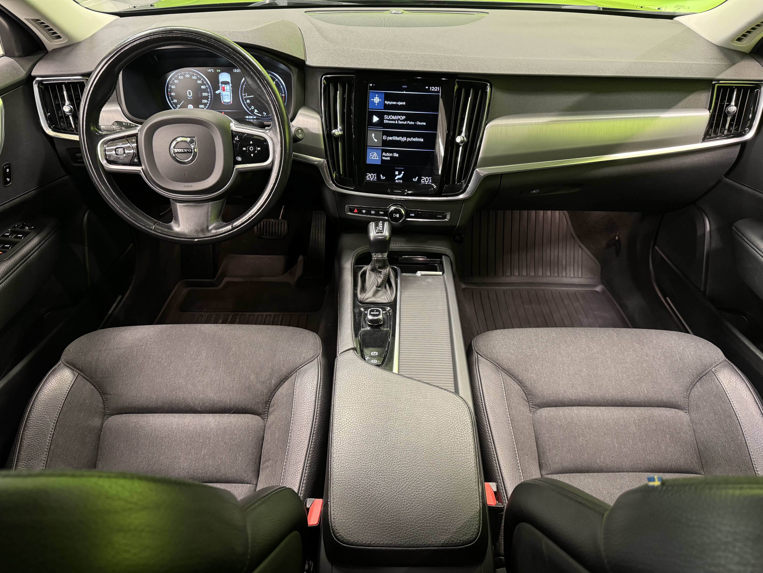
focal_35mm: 24
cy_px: 286
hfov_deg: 71.6
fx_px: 529
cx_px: 382
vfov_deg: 56.8
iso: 640
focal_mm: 6.76
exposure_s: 1/34
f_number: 1.78
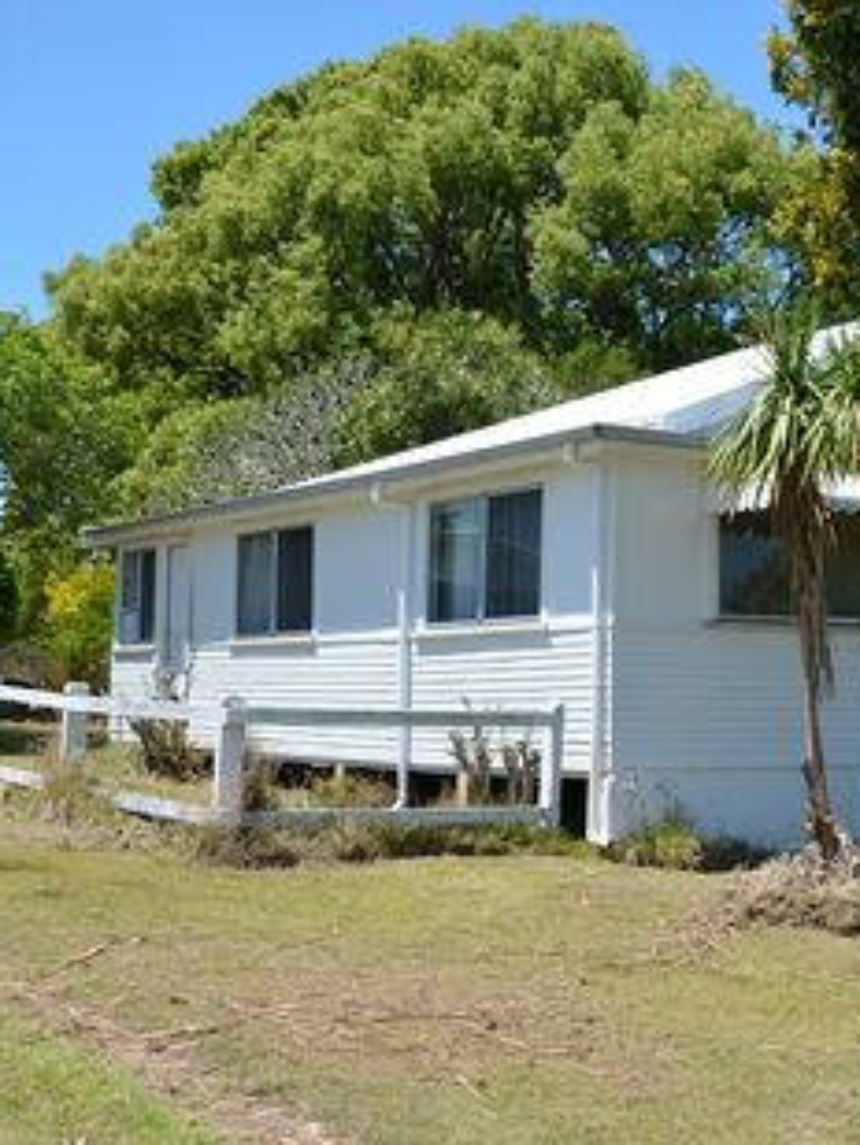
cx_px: 808
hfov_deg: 24.8
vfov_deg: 33.8
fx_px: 1887
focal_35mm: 57
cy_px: 572
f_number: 8
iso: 100
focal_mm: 26
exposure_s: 1/250
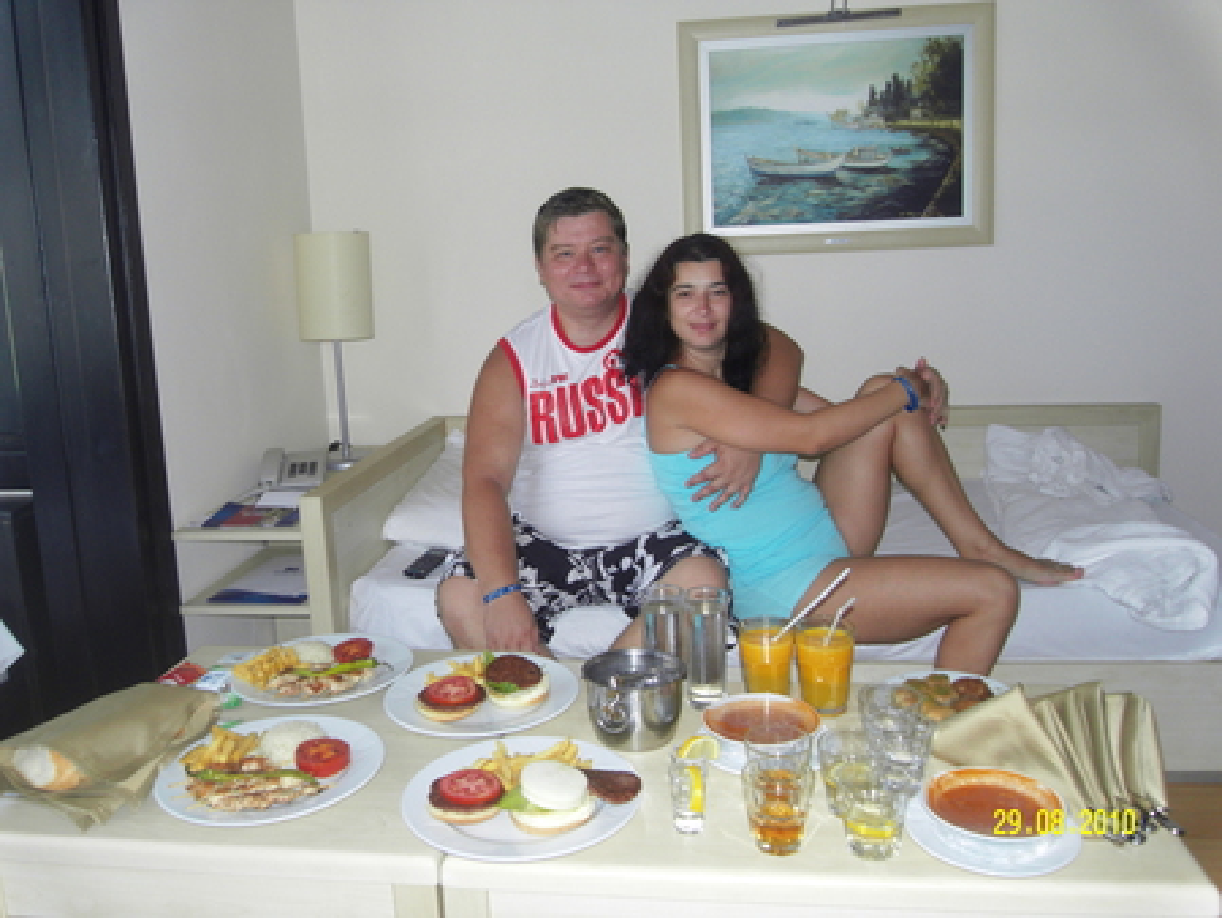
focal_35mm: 32
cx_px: 611
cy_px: 459
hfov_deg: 56.8
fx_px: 1130
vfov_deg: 44.2
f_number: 3.4
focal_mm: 5.7
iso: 100
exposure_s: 1/50
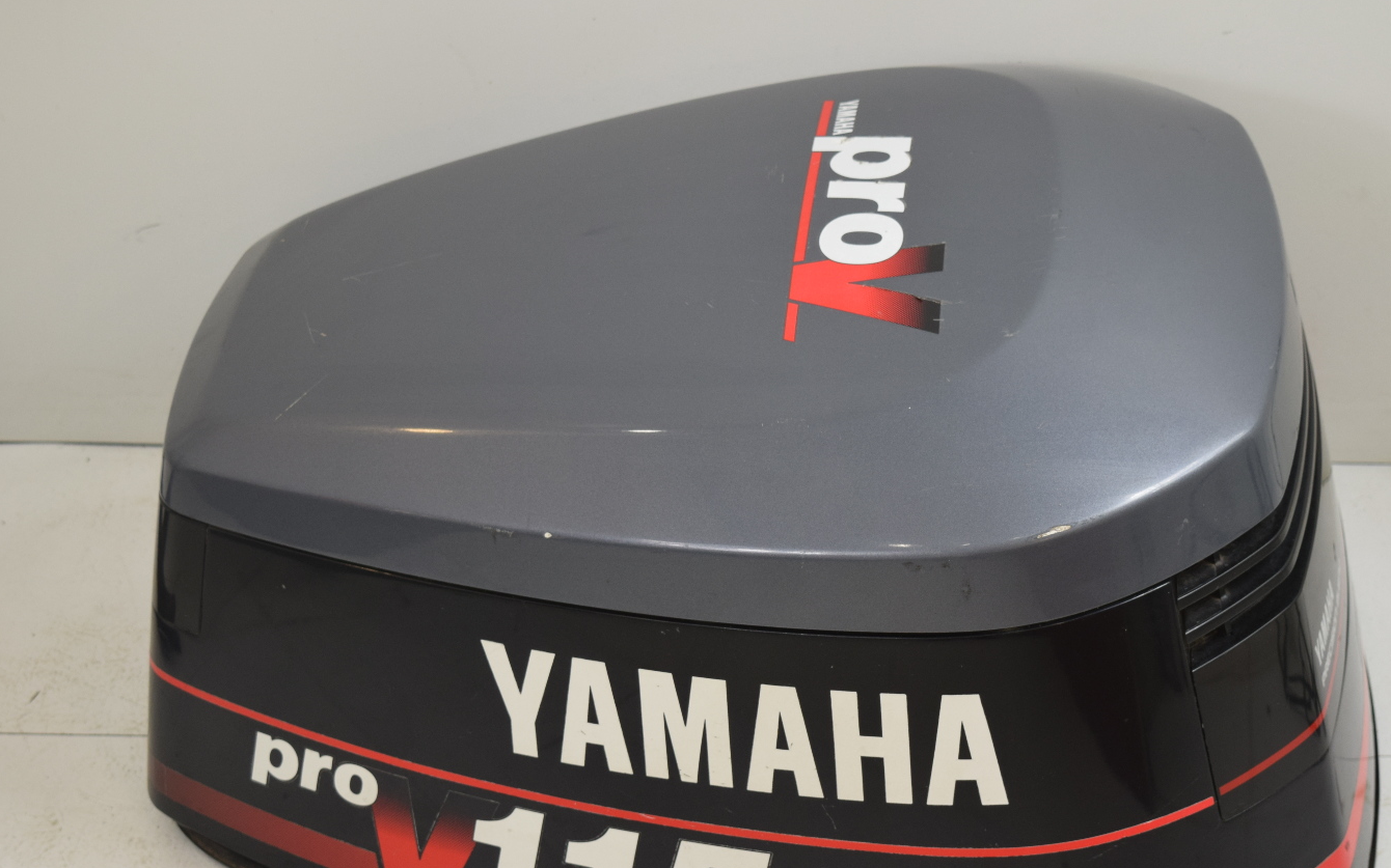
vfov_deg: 15.5
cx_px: 770
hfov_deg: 24.6
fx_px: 3184
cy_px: 521
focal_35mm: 84
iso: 400
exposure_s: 1/125
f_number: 5.6
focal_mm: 46
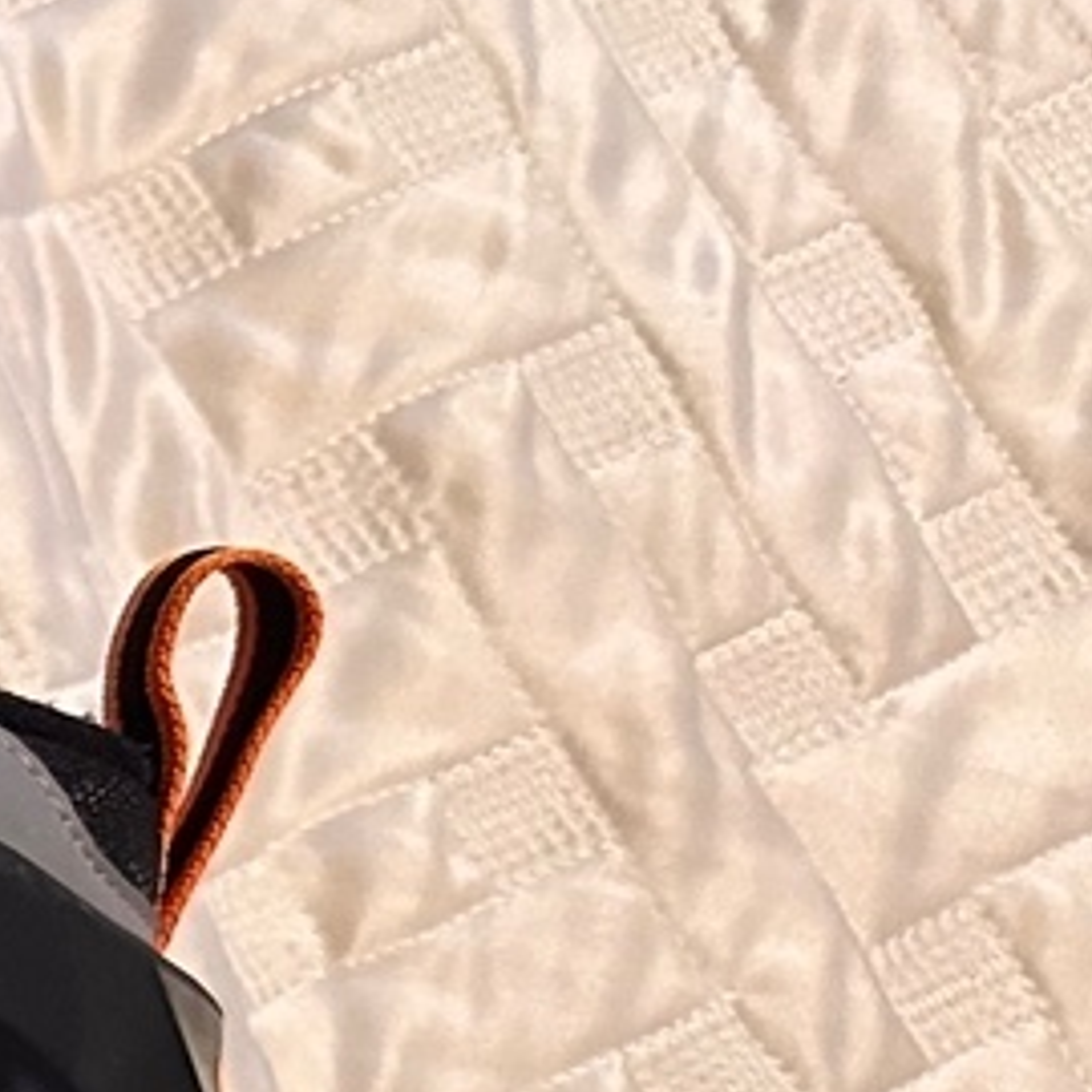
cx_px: -1731
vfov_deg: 14.9
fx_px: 4033
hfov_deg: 11.8
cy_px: 1318
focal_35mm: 113
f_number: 1.78
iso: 640
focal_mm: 6.86
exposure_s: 1/60
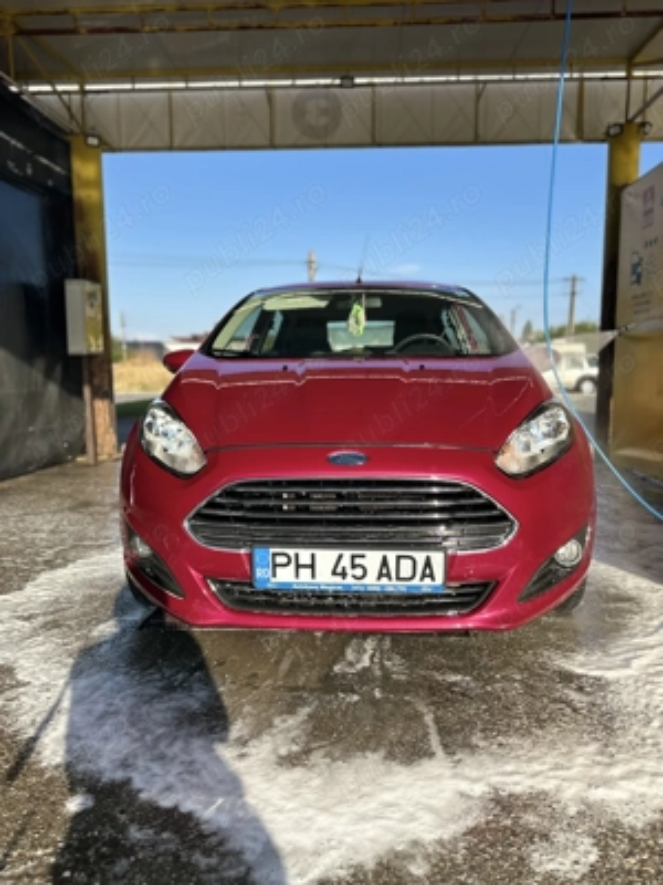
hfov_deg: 56.8
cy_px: 442
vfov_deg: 71.6
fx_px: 613
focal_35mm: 24
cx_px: 332
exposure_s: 1/3058
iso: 80
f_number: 1.78
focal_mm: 6.86
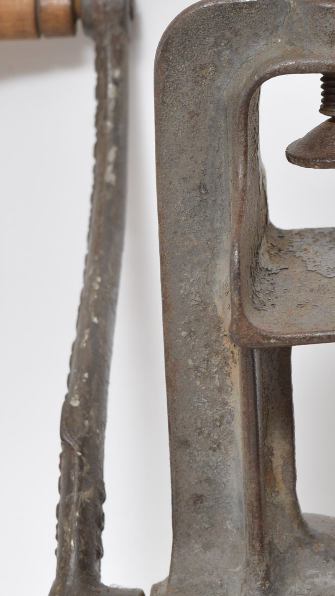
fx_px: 1834
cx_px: 376
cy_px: 385
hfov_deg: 10.3
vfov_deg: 18.4
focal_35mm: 116
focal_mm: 35
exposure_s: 1/80
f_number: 9
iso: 400
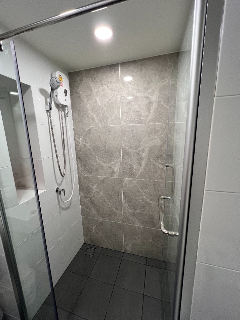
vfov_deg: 106.2
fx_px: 120
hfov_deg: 89.9
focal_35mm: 13
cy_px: 160
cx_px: 120
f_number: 1.8
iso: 160
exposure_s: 1/50
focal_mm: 1.57
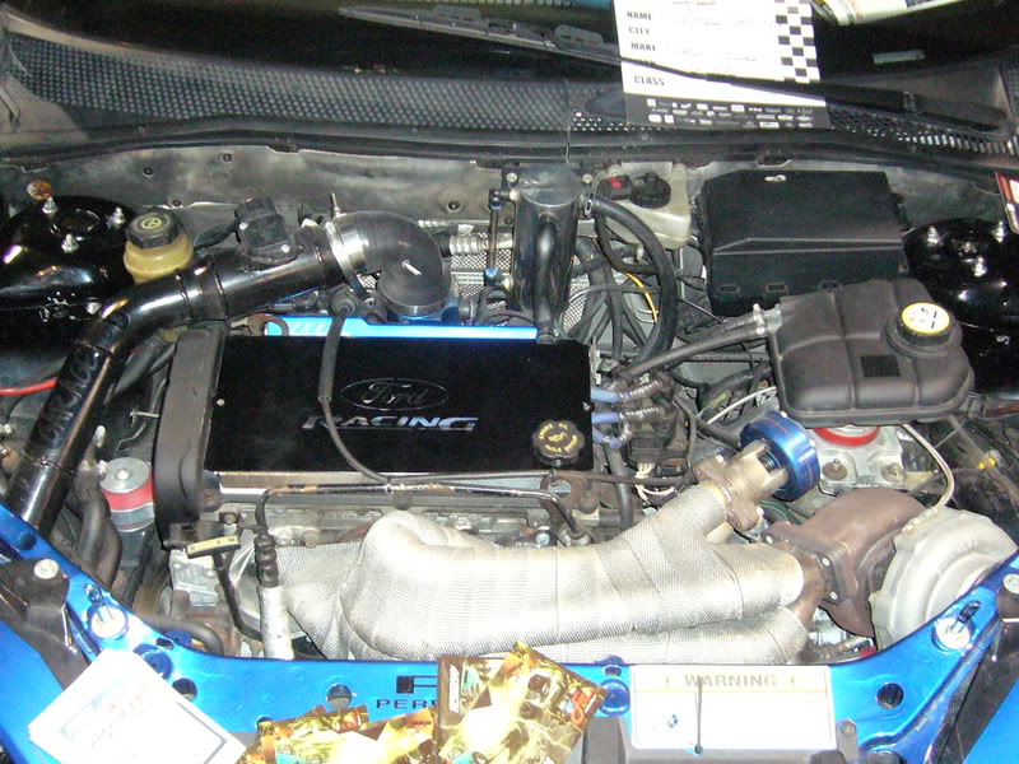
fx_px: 1384
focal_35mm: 47
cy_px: 382
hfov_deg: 40.4
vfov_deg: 30.9
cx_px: 510
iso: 400
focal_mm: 5.8
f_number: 2.8
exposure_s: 1/30
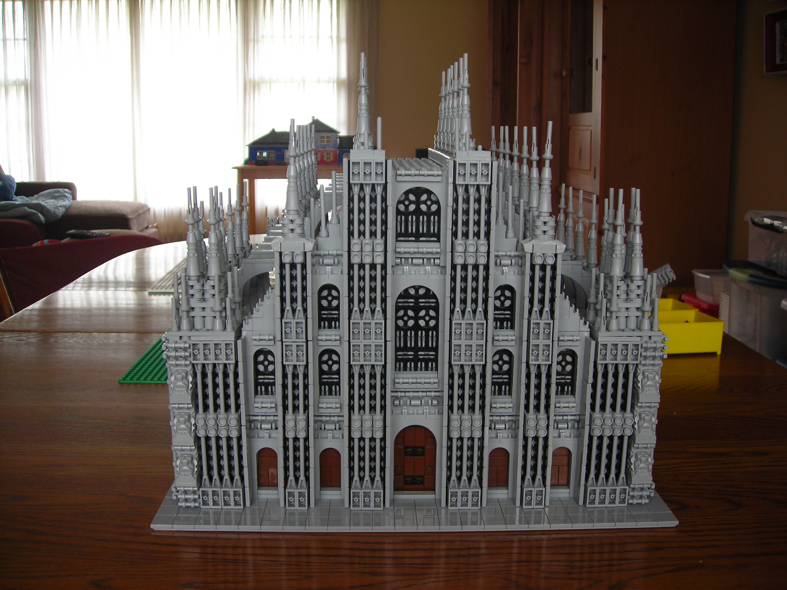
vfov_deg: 37.7
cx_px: 394
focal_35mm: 38
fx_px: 864
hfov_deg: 49.0
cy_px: 295
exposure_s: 1/4.8
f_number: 3.2
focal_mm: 6.3
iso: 50
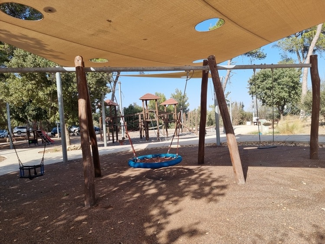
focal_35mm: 24
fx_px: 225
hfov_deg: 71.6
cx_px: 162
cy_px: 122
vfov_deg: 56.8
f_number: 1.8
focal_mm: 6.7
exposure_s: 1/587
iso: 50
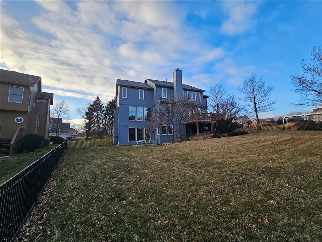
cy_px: 121
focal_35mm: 13
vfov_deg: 89.9
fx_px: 121
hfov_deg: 106.2
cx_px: 161
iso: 50
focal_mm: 2.2
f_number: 2.2
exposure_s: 1/664
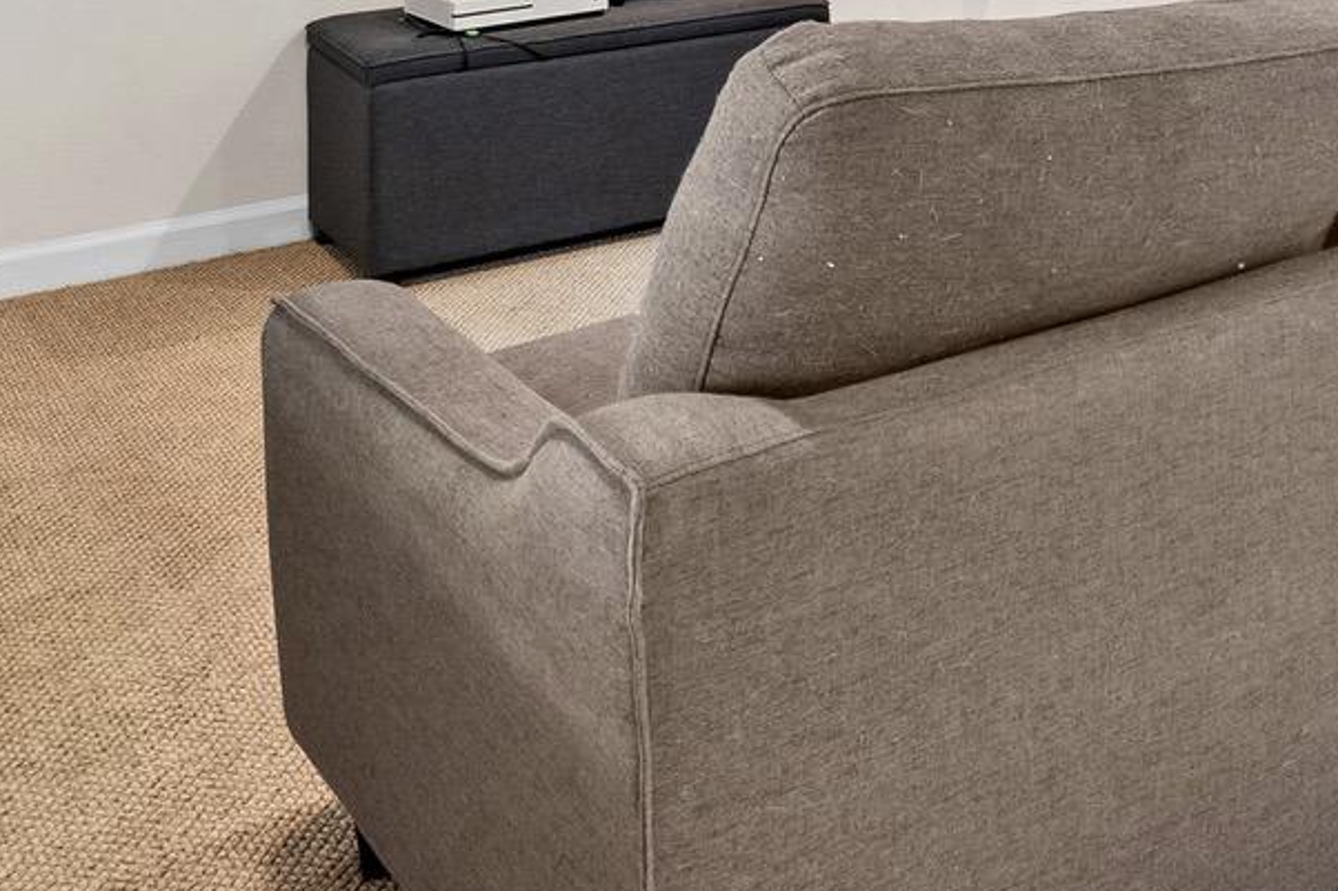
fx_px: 1895
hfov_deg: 36.7
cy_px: -370
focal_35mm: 51
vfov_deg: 22.6
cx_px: 1176
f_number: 9
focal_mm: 10
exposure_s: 2.5
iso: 100
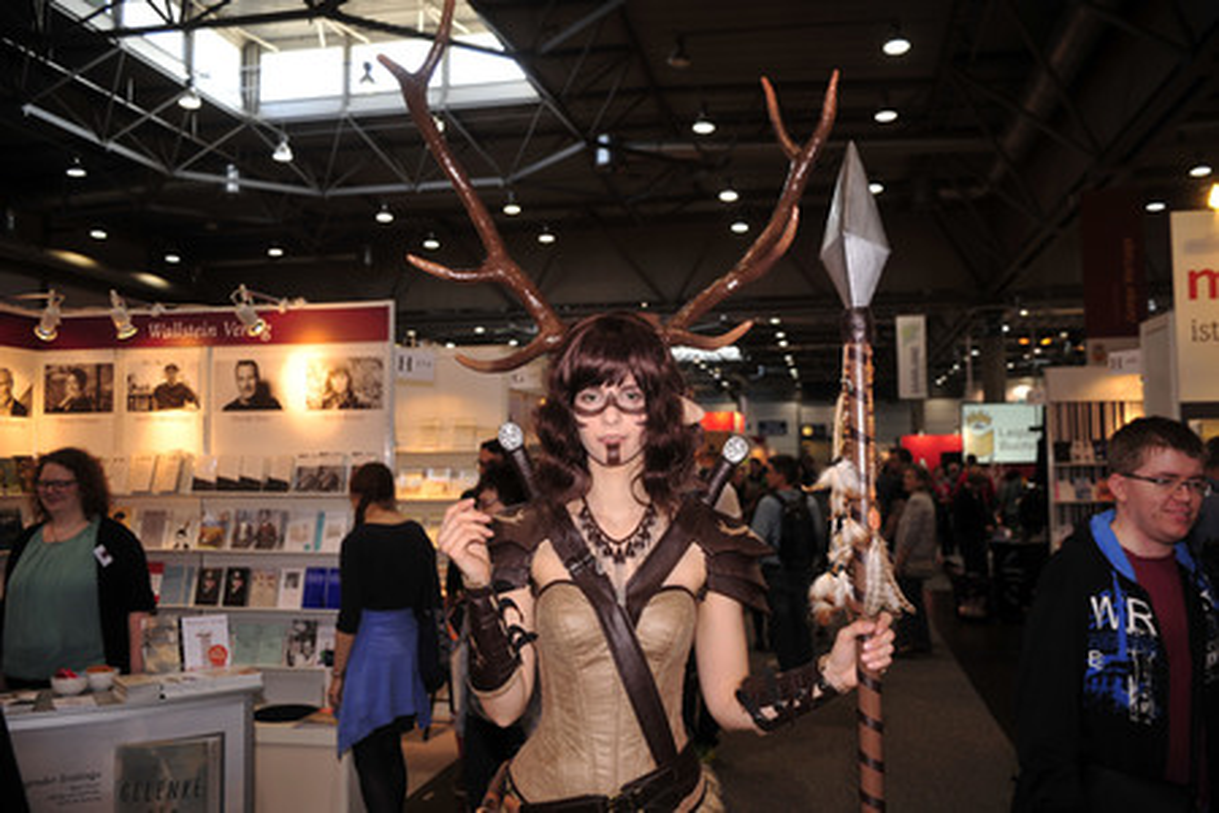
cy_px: 406
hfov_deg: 55.8
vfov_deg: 38.9
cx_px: 610
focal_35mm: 34
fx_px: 1151
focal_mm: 34
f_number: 6.3
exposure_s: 1/60
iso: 400
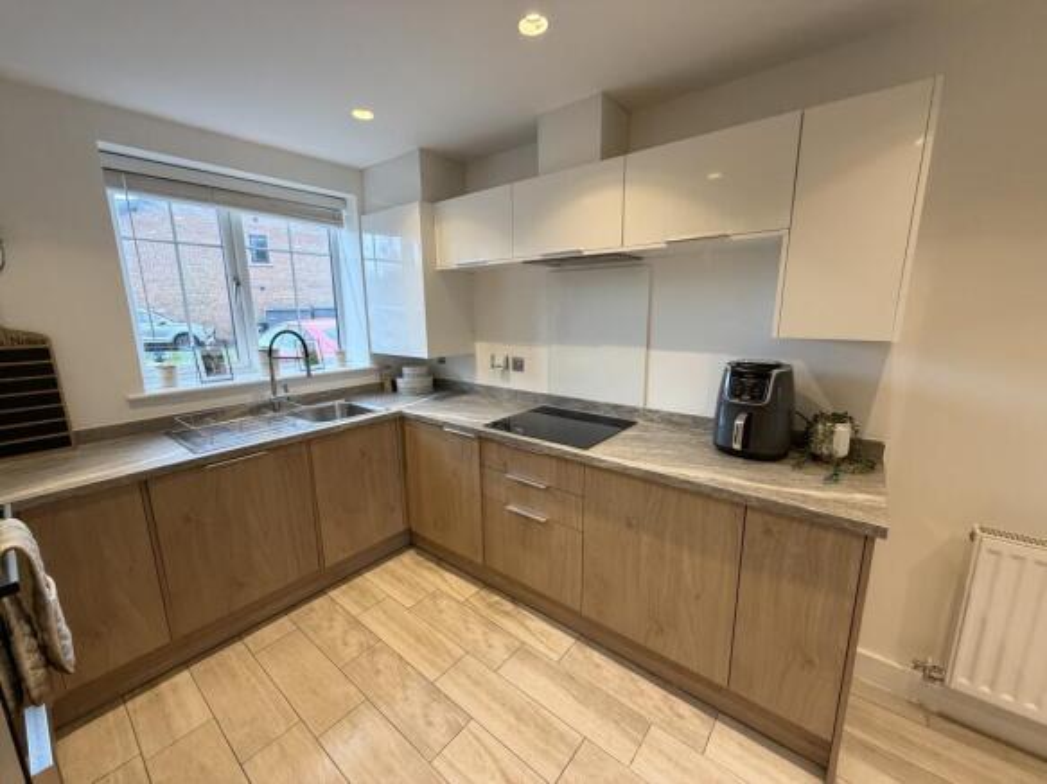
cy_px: 392
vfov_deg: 85.7
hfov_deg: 102.1
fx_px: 423
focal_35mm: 14
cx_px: 524
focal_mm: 2.22
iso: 320
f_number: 2.2
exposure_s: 1/121
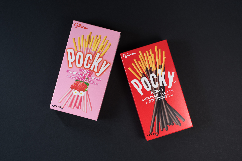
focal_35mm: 50
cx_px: 121
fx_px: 336
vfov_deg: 27.0
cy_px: 80
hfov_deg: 39.6
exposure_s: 1/160
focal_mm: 50
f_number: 4
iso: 400
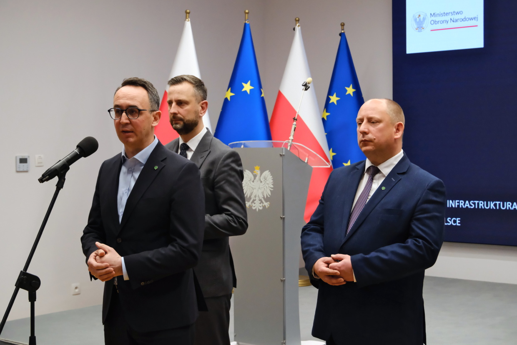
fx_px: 804
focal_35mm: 56
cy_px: 172
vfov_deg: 24.2
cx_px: 258
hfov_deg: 35.6
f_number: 5.6
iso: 3200
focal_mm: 37.4
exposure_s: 1/200
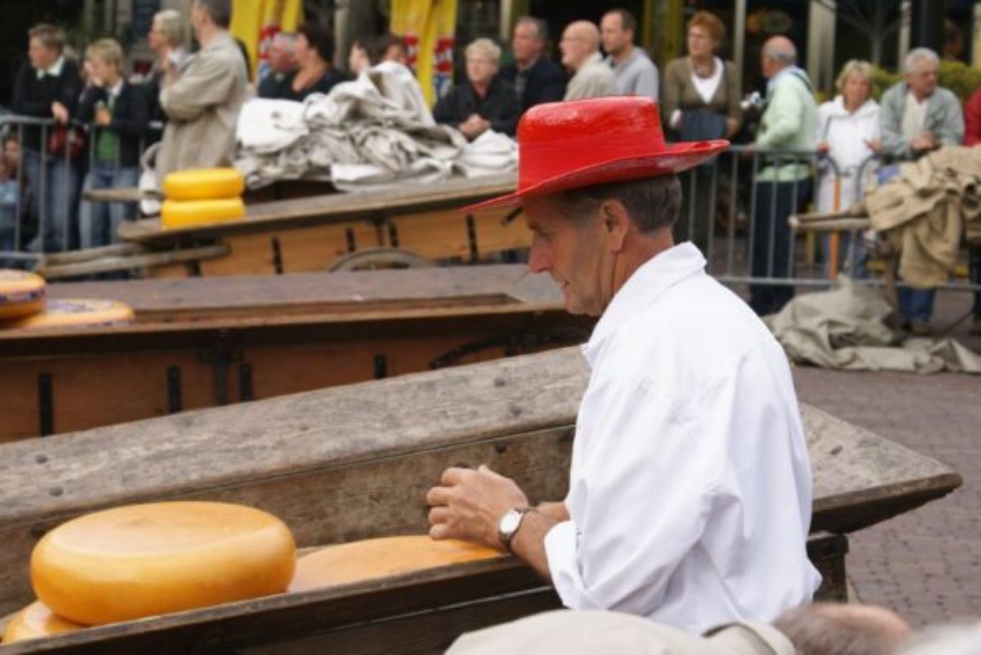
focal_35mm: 90
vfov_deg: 15.2
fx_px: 2454
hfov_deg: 22.6
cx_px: 490
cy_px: 328
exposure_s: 1/160
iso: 100
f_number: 6.3
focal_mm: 60
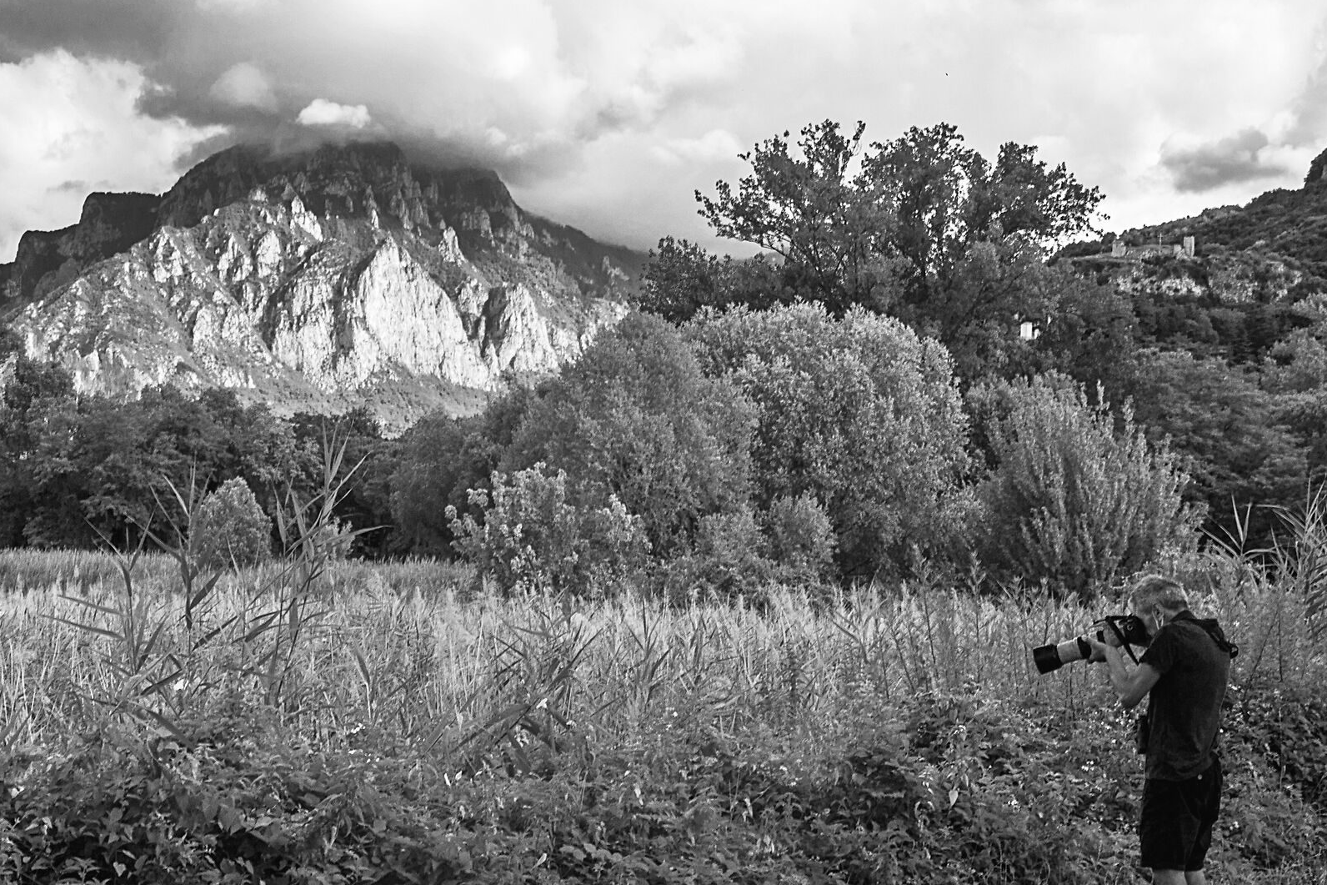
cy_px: 471
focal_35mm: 95
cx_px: 510
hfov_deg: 21.4
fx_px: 3501
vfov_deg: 14.4
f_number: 13
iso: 100
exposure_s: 1/50
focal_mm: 42
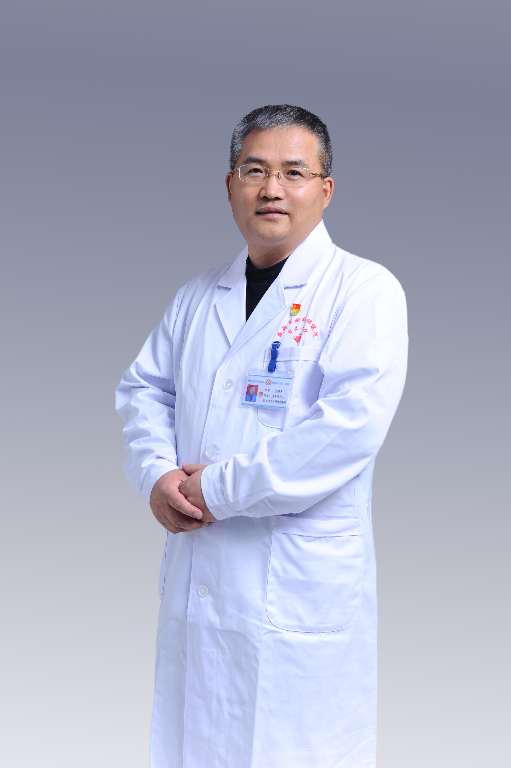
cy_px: 384
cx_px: 256
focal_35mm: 50
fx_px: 1066
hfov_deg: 27.0
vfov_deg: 39.6
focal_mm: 50
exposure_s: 1/50
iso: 800
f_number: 4.5
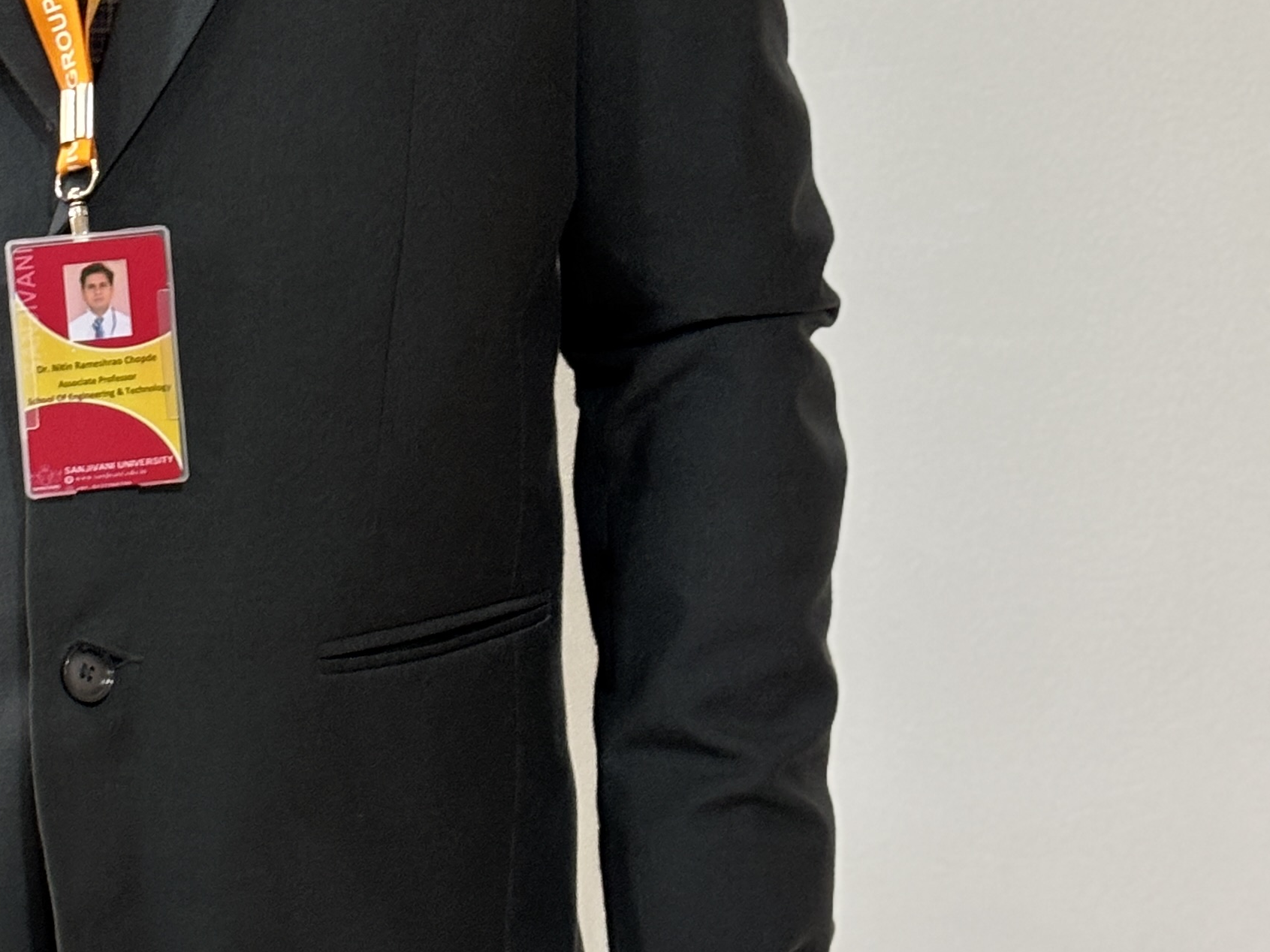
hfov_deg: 15.7
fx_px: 4549
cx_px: 136
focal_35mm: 124
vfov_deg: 11.6
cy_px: -297
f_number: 1.6
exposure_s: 1/33
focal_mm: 5.96
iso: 160
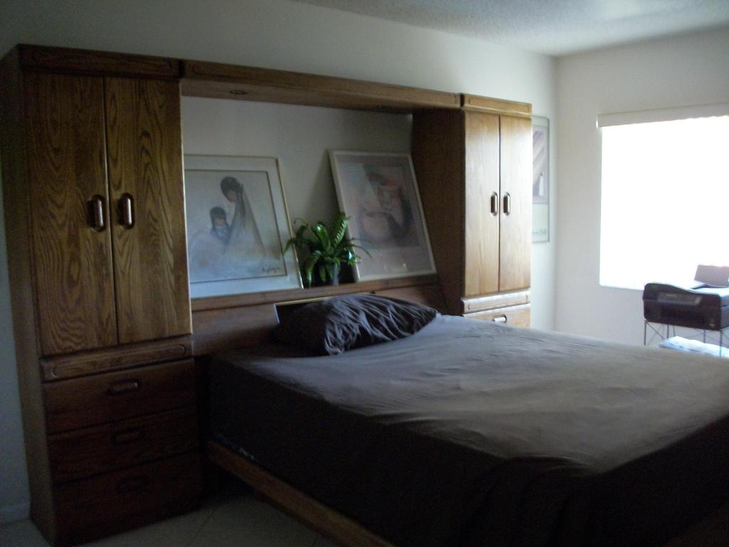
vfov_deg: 44.2
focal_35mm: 32
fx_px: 674
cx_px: 364
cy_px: 274
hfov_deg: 56.8
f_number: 2.9
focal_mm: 5.7
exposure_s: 1/8
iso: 250
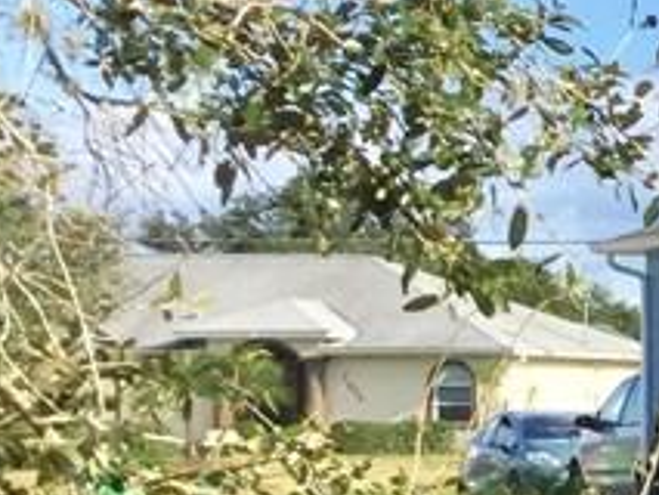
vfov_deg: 9.9
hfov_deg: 11.5
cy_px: 461
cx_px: 1436
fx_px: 2838
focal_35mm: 149
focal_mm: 3.3
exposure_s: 1/799
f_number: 2.4
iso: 25
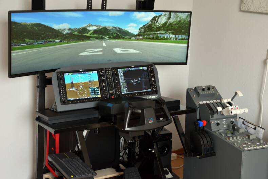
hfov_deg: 35.0
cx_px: 134
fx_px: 424
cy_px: 90
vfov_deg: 23.8
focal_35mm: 57
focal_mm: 38
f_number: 4.8
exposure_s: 1/60
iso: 1000
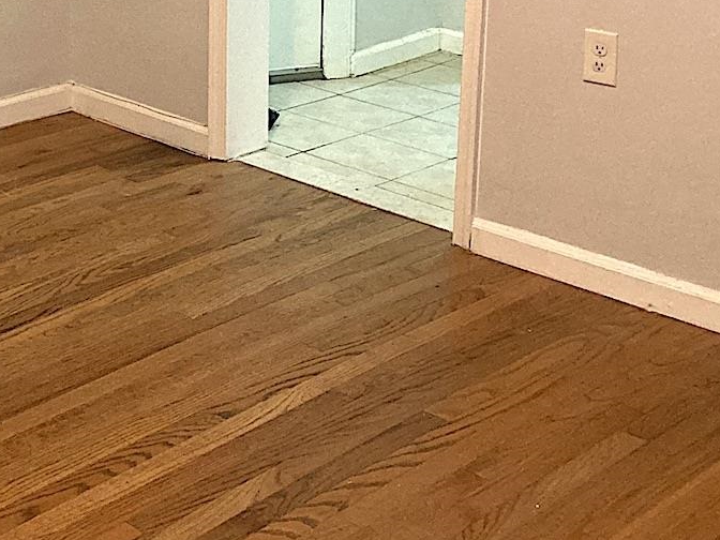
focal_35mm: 75
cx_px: -6
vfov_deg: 18.5
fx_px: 1560
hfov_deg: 24.7
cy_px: -132
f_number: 1.8
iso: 250
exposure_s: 1/40
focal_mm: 3.99
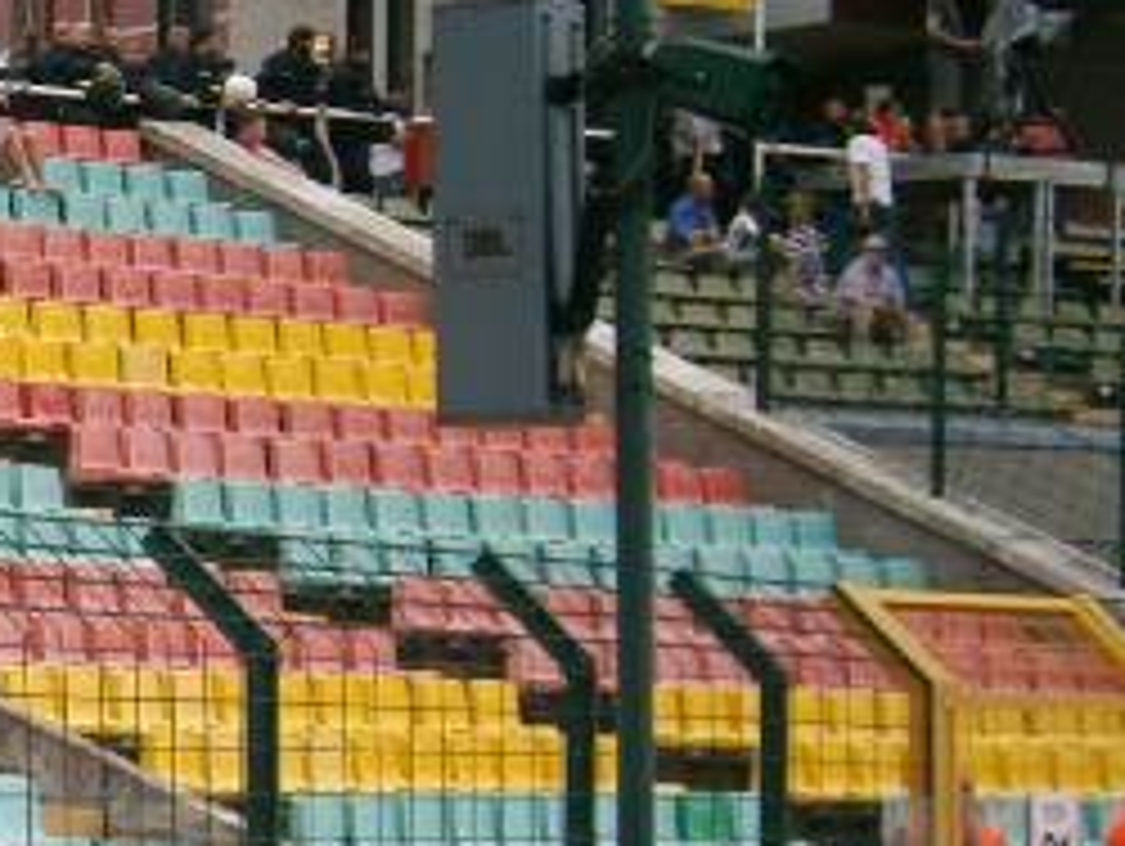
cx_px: -882
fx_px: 5498
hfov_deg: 10.9
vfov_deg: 8.8
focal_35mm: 169
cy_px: 691
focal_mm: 8.3
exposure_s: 1/400
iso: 80
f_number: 3.4
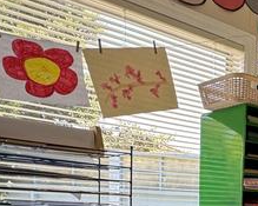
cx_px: 290
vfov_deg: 26.5
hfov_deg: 32.4
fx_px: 382
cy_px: 253
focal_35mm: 50
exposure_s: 1/99
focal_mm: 2.22
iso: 64
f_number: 2.2
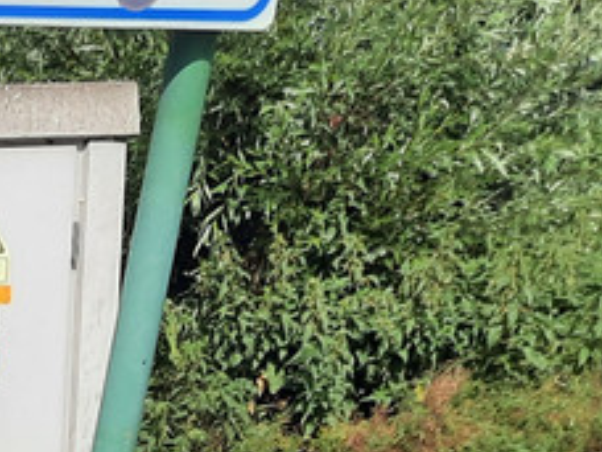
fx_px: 2035
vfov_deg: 12.4
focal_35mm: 117
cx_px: -693
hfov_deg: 13.7
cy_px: 502
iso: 32
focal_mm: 4.6
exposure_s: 1/1340
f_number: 2
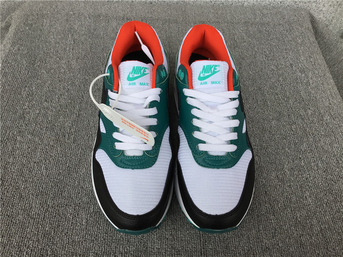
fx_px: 307
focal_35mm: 31
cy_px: 128
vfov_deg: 45.4
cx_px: 172
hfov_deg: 58.4
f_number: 2.4
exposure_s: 1/172
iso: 25
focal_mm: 3.3
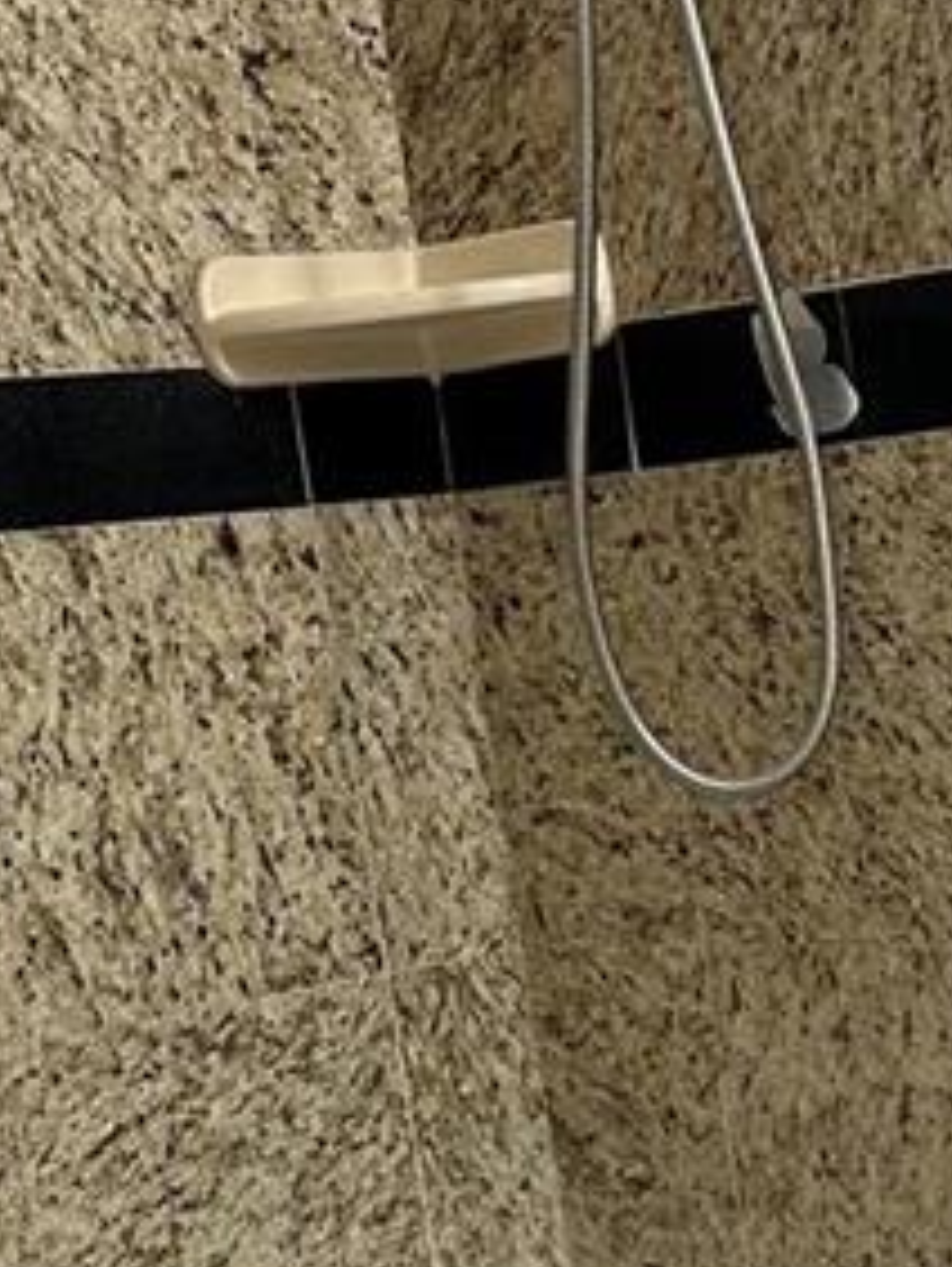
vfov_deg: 18.3
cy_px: 1514
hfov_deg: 14.2
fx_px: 3735
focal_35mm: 102
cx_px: 1033
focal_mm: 6.86
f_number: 1.78
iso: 250
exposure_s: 1/60
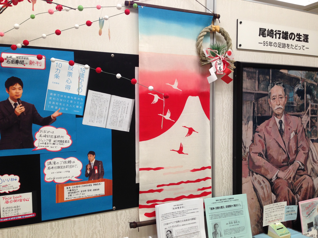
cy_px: 119
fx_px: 303
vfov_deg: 42.9
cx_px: 159
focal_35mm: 33
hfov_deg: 55.4
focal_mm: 4.12
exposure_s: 1/20
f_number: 2.4
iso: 64
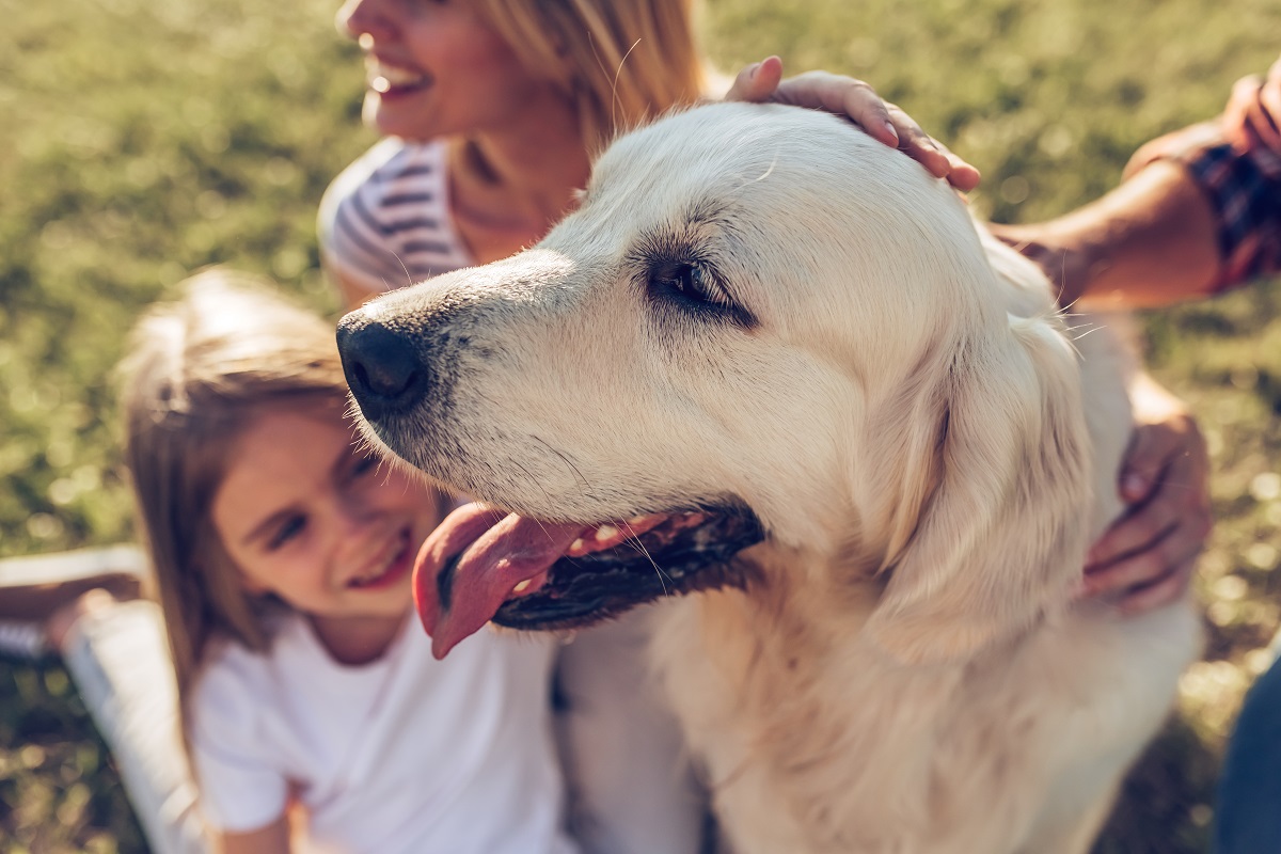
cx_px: 640
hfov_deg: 54.4
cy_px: 427
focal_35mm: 35
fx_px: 1245
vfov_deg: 37.9
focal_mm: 35
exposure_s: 1/5000
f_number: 2.8
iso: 320
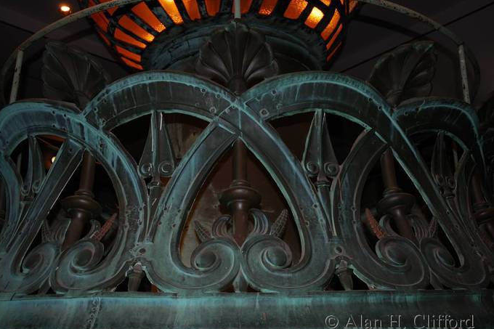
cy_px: 169
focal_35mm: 34
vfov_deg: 38.9
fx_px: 466
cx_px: 240
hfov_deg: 55.8
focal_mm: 22
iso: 100
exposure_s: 1/60
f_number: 3.8
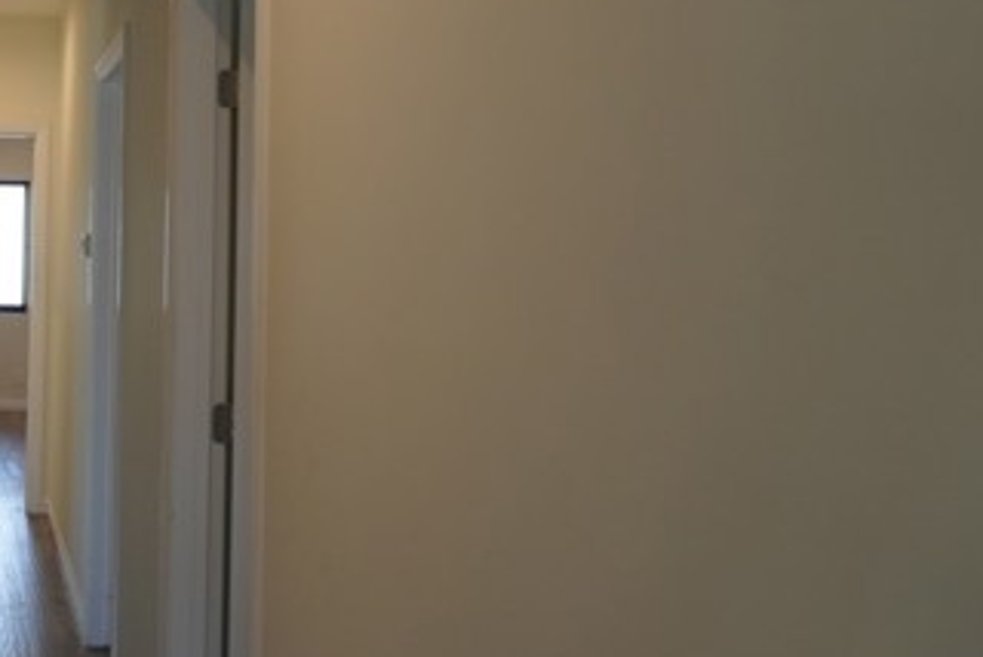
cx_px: 25
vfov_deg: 26.0
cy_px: 124
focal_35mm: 51
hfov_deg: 35.5
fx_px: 1394
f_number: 4
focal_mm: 17
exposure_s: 1/160
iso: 500
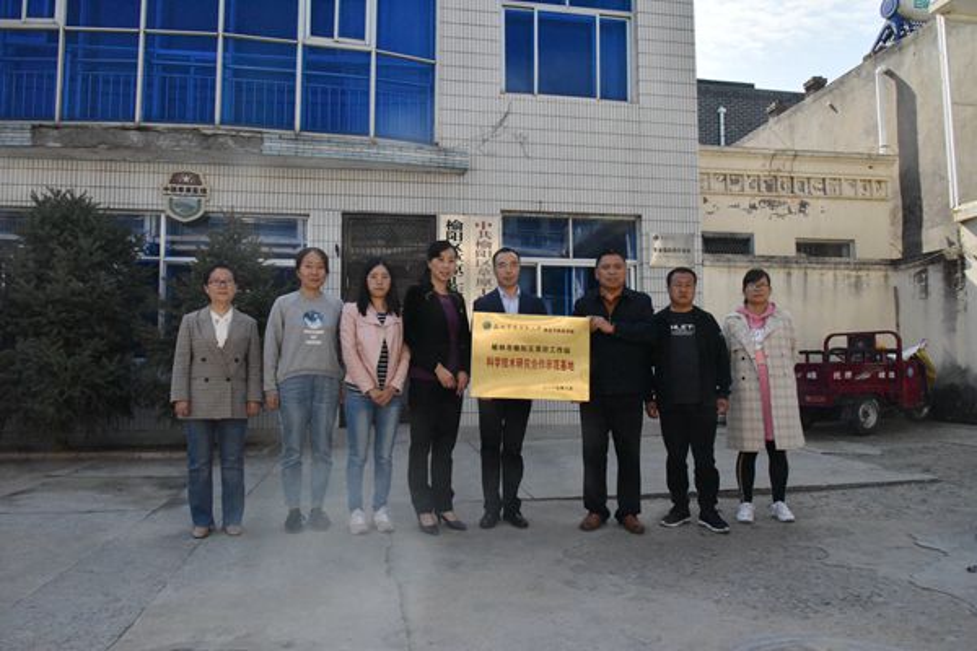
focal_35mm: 24
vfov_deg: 53.1
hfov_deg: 73.7
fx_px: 651
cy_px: 326
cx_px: 488
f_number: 18
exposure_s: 1/2000
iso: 6400
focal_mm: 24
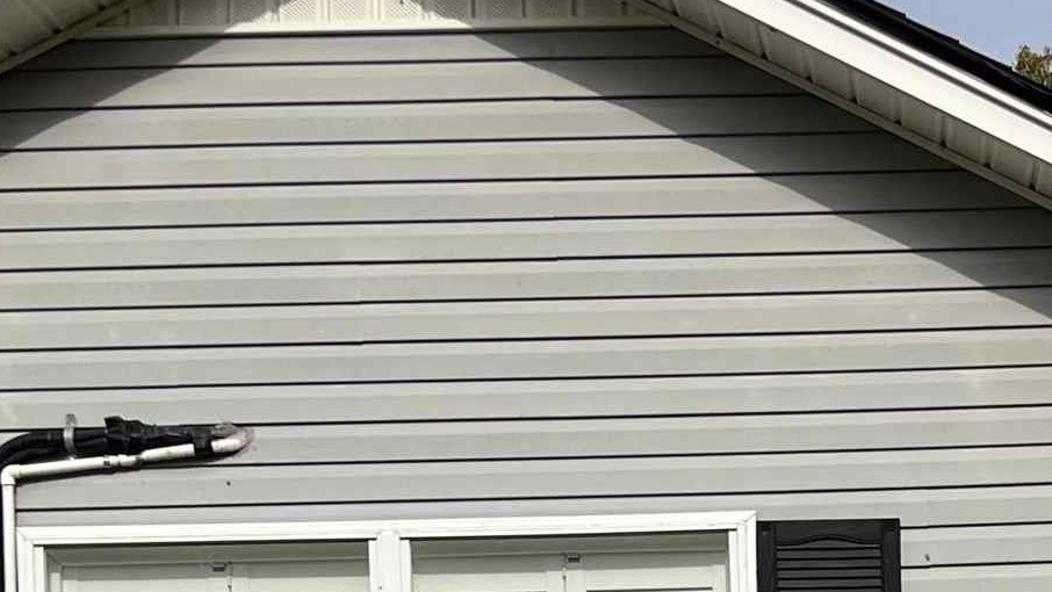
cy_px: 851
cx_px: 902
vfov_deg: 12.1
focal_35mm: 96
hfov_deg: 21.8
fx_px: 2678
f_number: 1.5
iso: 50
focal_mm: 5.7
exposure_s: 1/6211
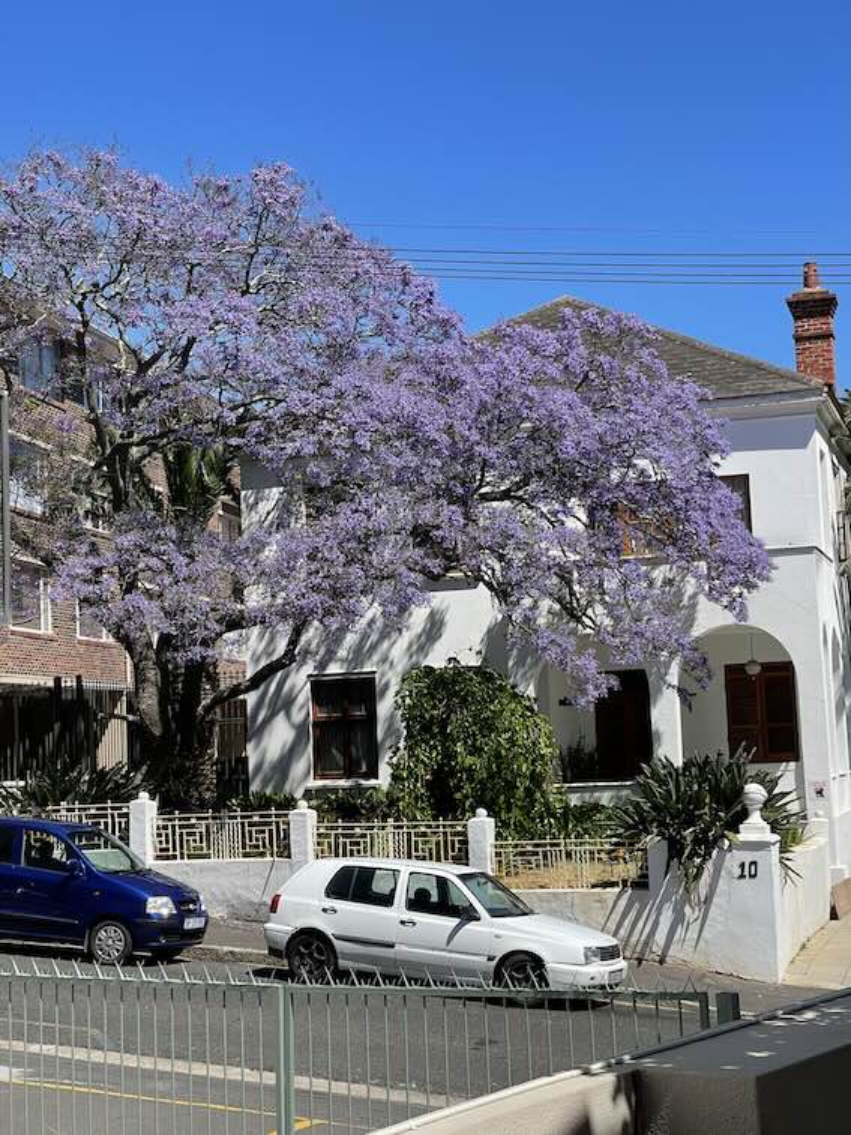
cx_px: 426
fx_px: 2098
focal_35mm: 64
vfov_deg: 30.3
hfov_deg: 22.9
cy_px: 568
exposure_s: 1/1130
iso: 20
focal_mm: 7.5
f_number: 2.2
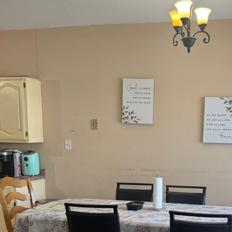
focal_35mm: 51
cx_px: 162
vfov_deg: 32.3
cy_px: 192
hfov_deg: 33.0
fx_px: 387
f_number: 1.78
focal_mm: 6.76
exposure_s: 1/60
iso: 160
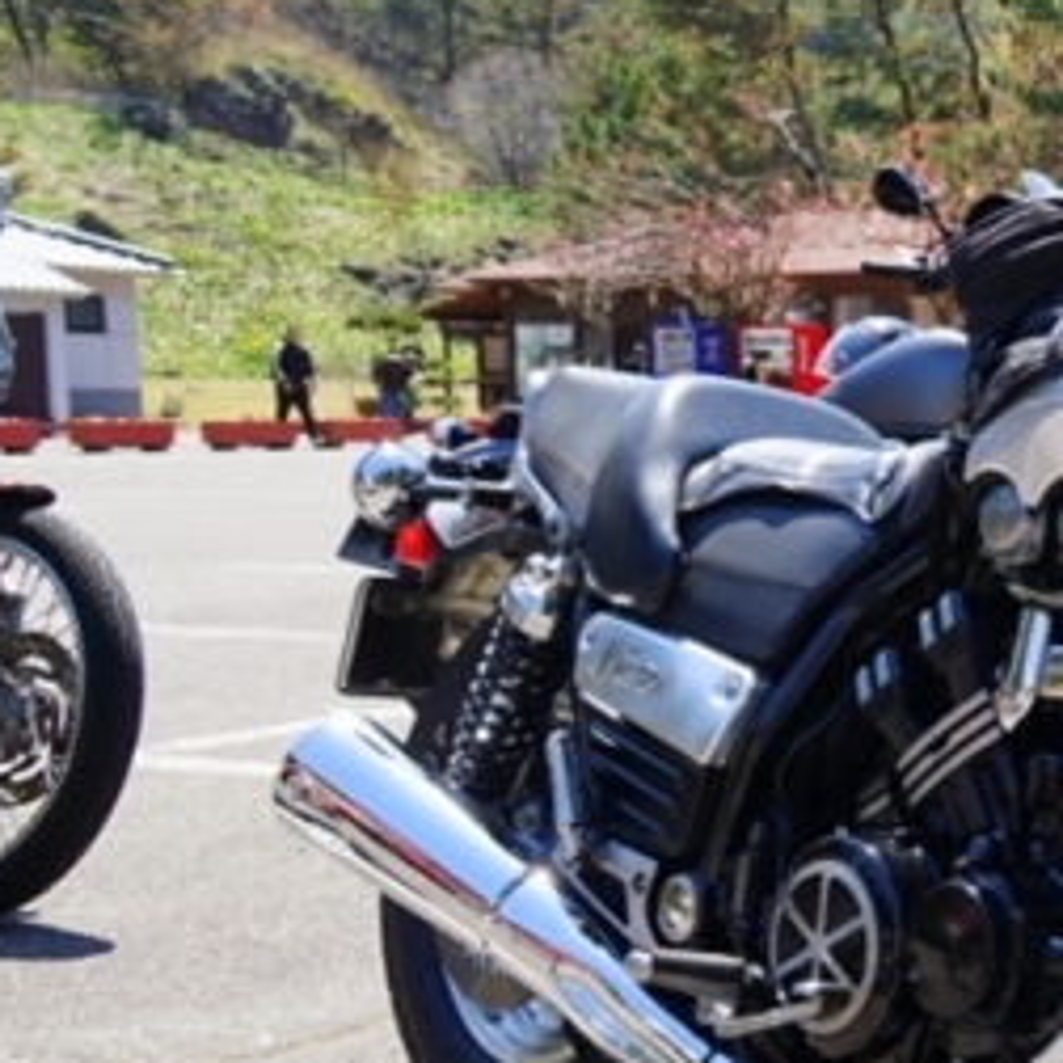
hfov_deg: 21.3
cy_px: 734
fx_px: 2536
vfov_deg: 23.5
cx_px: 1400
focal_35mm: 73
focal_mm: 18
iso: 100
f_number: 9
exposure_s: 1/100
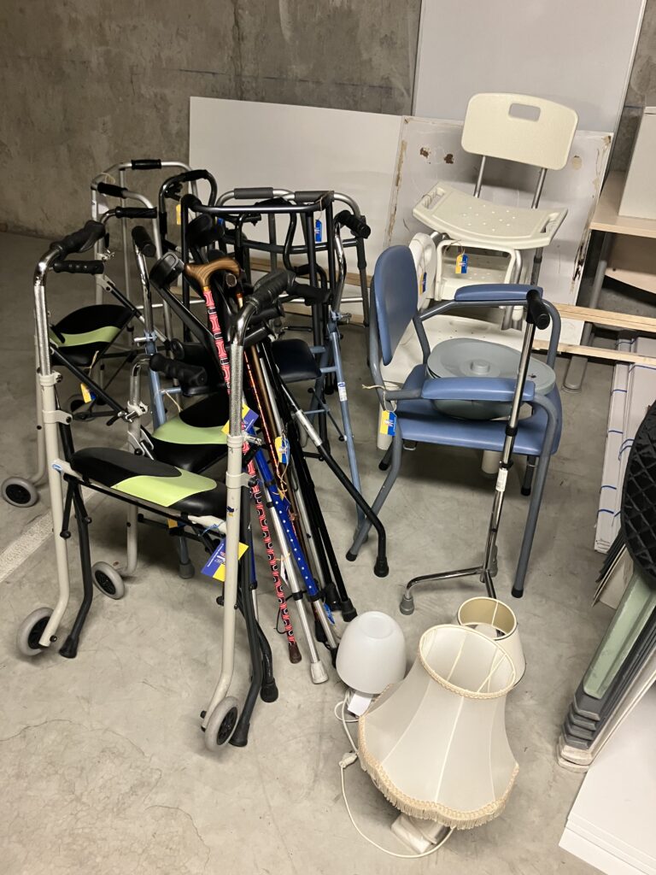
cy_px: 438
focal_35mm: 28
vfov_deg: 63.4
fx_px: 707
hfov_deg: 49.7
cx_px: 328
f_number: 1.8
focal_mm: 3.99
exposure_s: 1/33
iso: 250
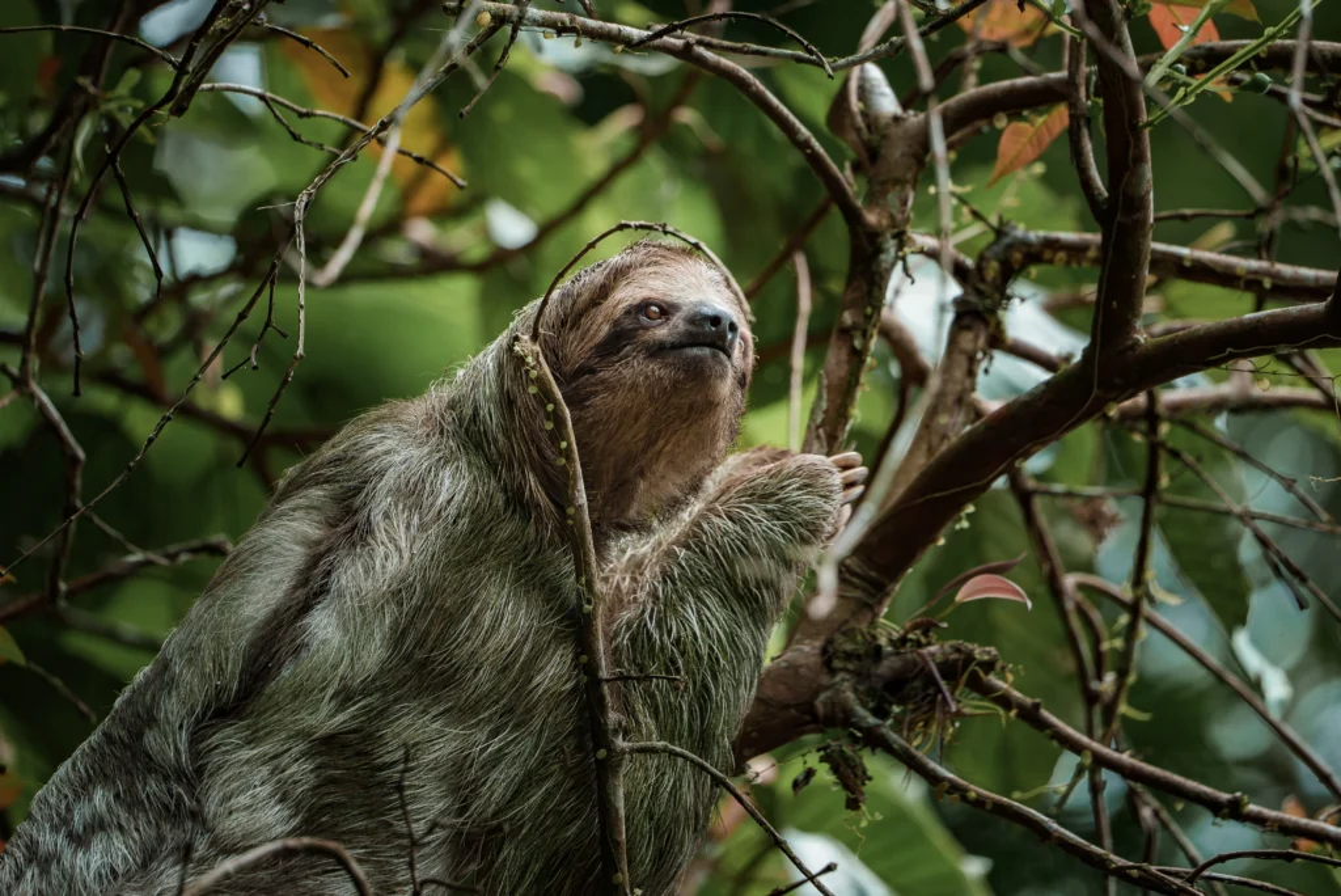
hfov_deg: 4.1
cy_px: 448
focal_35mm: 500
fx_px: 18635
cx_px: 670
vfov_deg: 2.8
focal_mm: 500
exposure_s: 1/320
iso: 250
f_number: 6.7
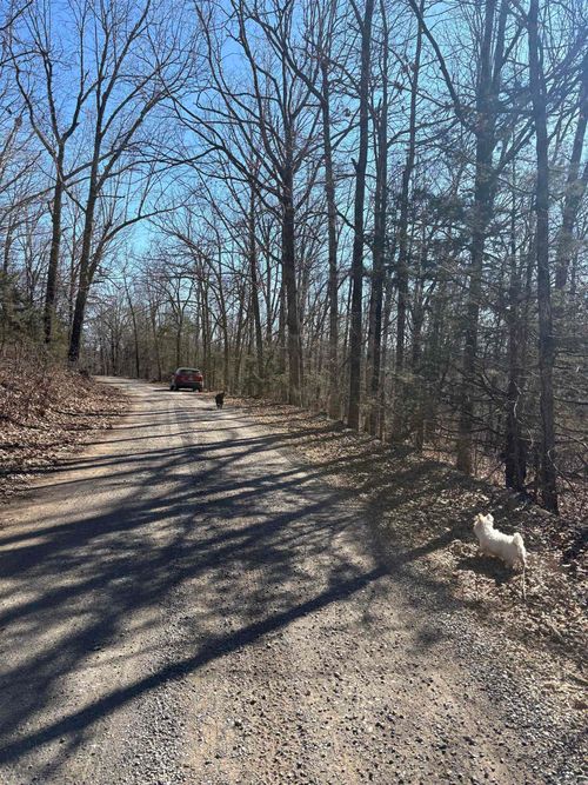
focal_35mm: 26
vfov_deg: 67.3
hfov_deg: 53.0
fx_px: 589
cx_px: 294
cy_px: 392
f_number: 1.6
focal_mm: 5.96
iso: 50
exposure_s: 1/1517
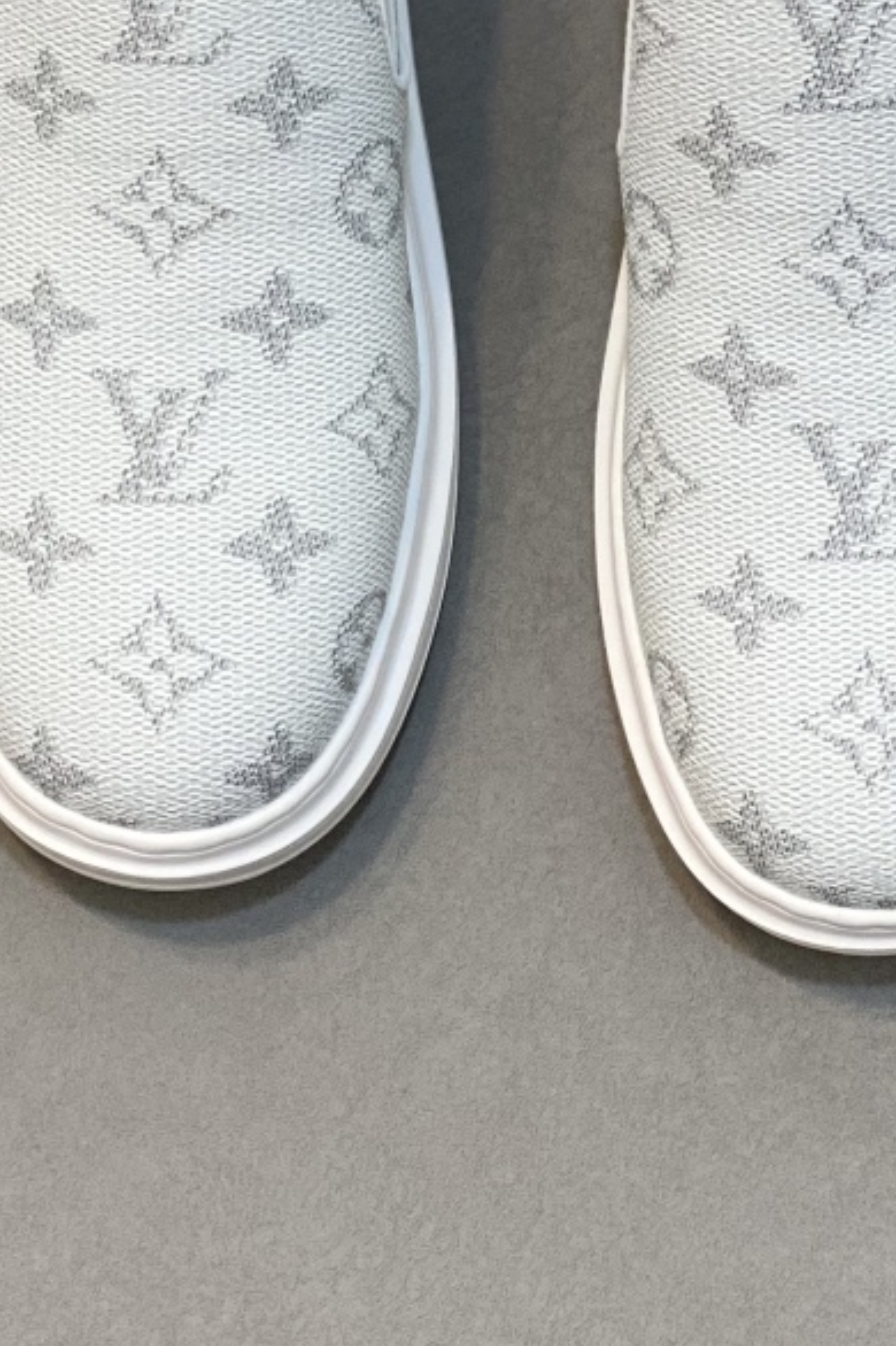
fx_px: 4971
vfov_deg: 15.3
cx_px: 430
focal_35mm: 133
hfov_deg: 10.3
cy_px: 305
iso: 80
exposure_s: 1/100
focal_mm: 6
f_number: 2
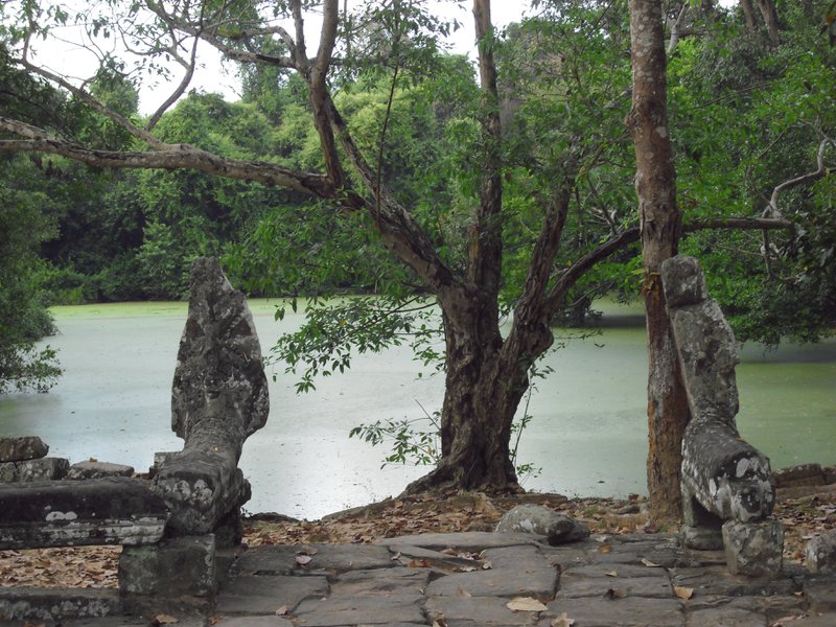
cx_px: 418
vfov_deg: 18.9
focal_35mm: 78
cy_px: 314
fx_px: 1884
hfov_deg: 25.0
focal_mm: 12.8
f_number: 4.2
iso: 100
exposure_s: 1/80
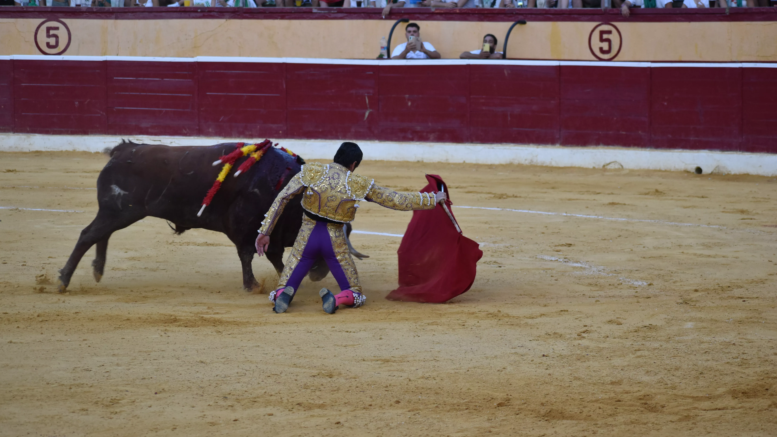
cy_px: 224
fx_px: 3205
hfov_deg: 13.8
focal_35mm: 156
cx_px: 376
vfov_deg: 7.8
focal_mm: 95
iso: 800
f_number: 4.8
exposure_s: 1/400
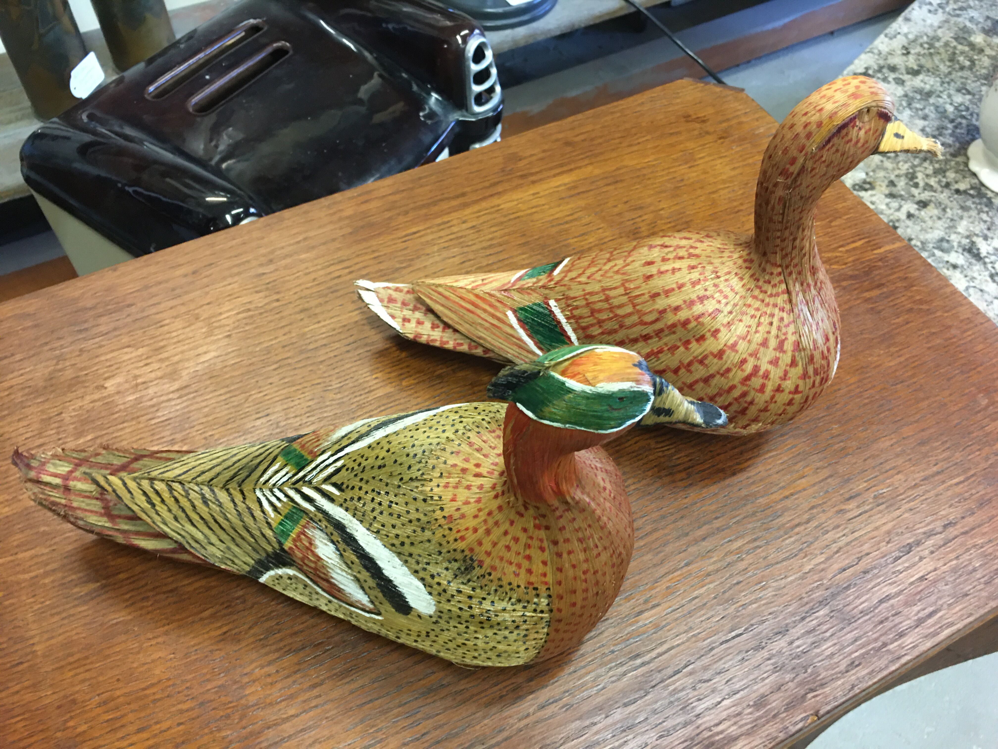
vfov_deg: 48.2
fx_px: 836
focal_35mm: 29
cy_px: 374
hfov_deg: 61.7
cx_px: 499
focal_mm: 4.15
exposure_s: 1/17
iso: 100
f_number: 2.2
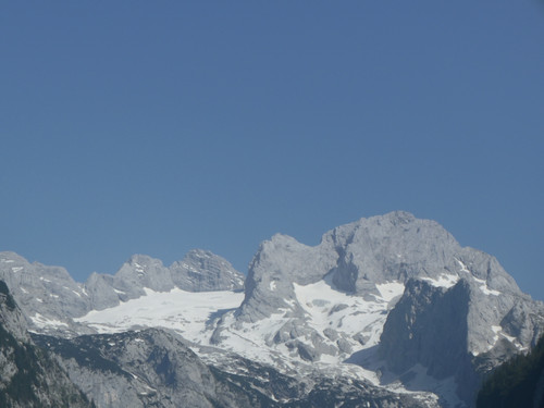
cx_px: 272
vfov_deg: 11.6
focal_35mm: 128
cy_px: 204
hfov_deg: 15.4
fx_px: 2012
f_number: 5.9
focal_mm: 22.8
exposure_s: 1/500
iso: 80
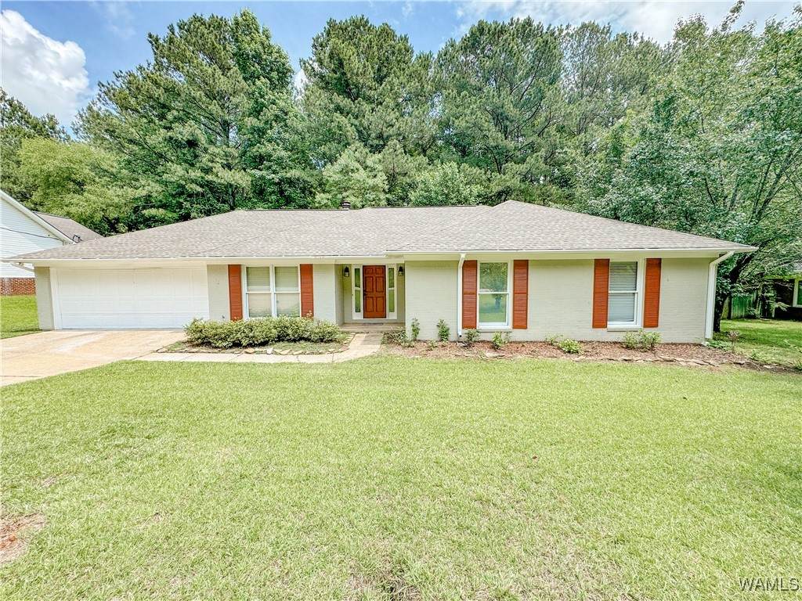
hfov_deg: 102.1
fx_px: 324
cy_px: 300
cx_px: 401
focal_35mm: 14
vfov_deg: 85.7
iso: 40
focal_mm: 2.22
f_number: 2.2
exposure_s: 1/750
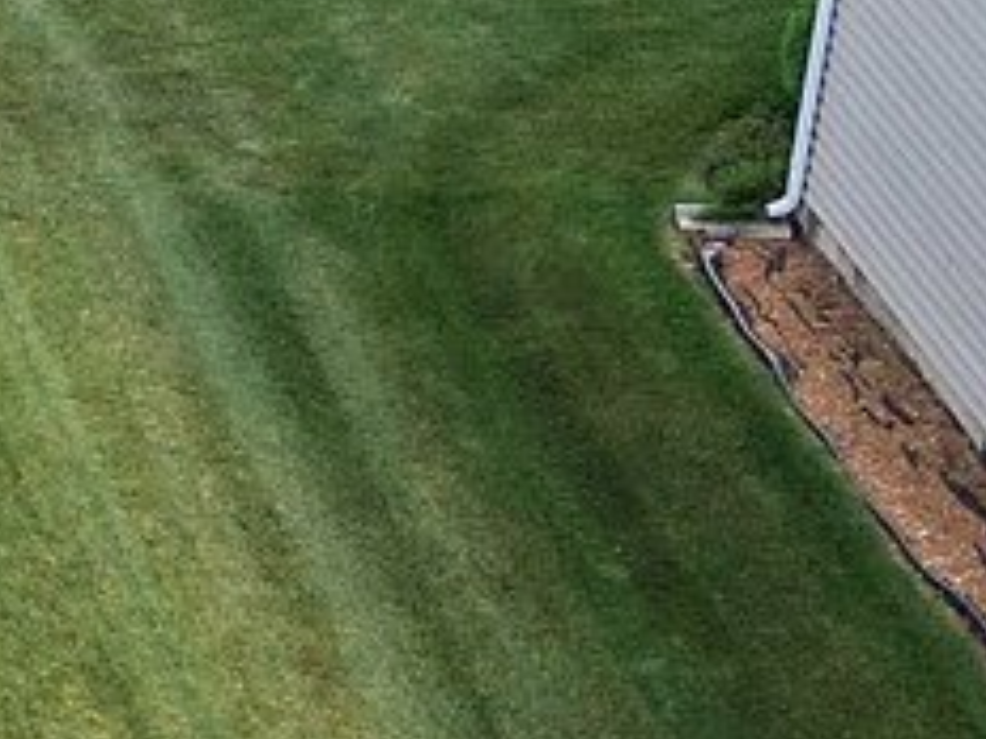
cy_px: 493
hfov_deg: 7.8
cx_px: -1590
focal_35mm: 230
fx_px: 6551
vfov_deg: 6.5
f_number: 3.4
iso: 110
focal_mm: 6.35
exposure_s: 1/320
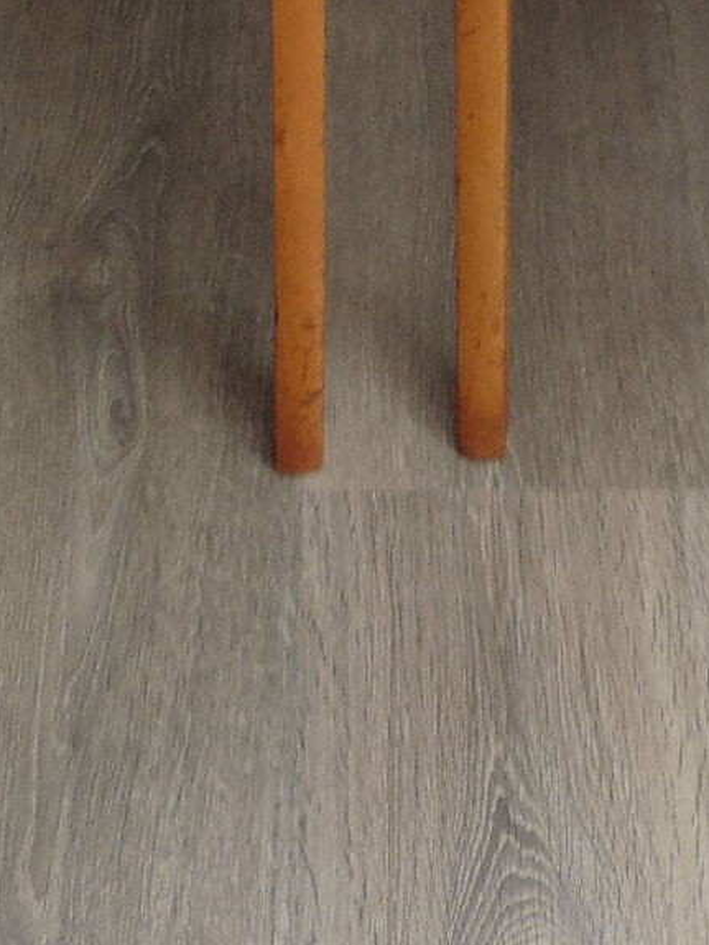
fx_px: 2920
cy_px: -728
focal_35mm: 107
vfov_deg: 15.8
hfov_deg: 13.8
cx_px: 336
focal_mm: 5.4
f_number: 3.6
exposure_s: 1/200
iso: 100
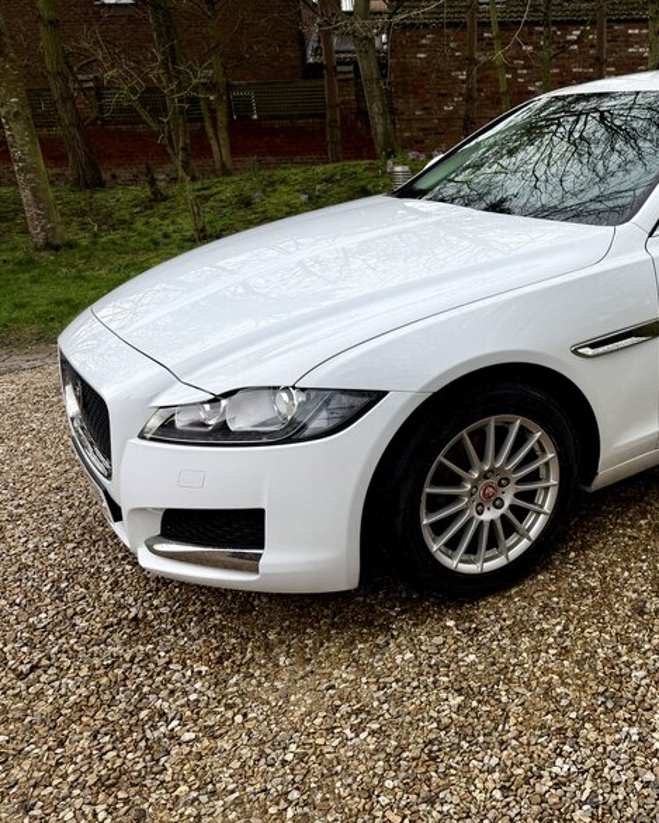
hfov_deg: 42.9
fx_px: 780
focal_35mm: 32
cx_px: 559
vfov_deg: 55.7
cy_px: 419
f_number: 1.78
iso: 80
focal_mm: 6.76
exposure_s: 1/1727
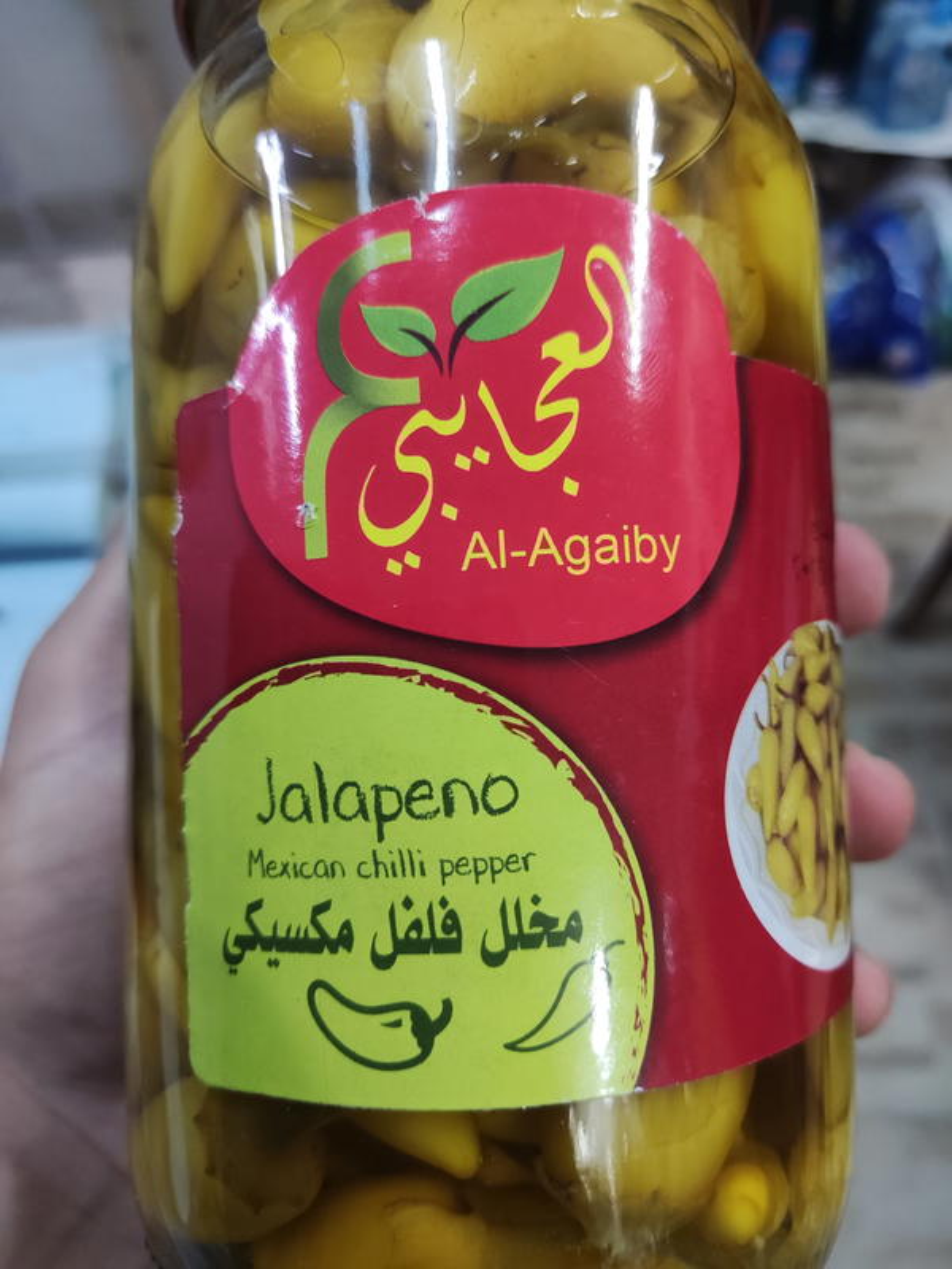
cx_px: 476
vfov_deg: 69.4
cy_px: 634
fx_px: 917
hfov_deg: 54.9
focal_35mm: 25
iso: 363
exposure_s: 1/50
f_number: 1.79
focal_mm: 4.71
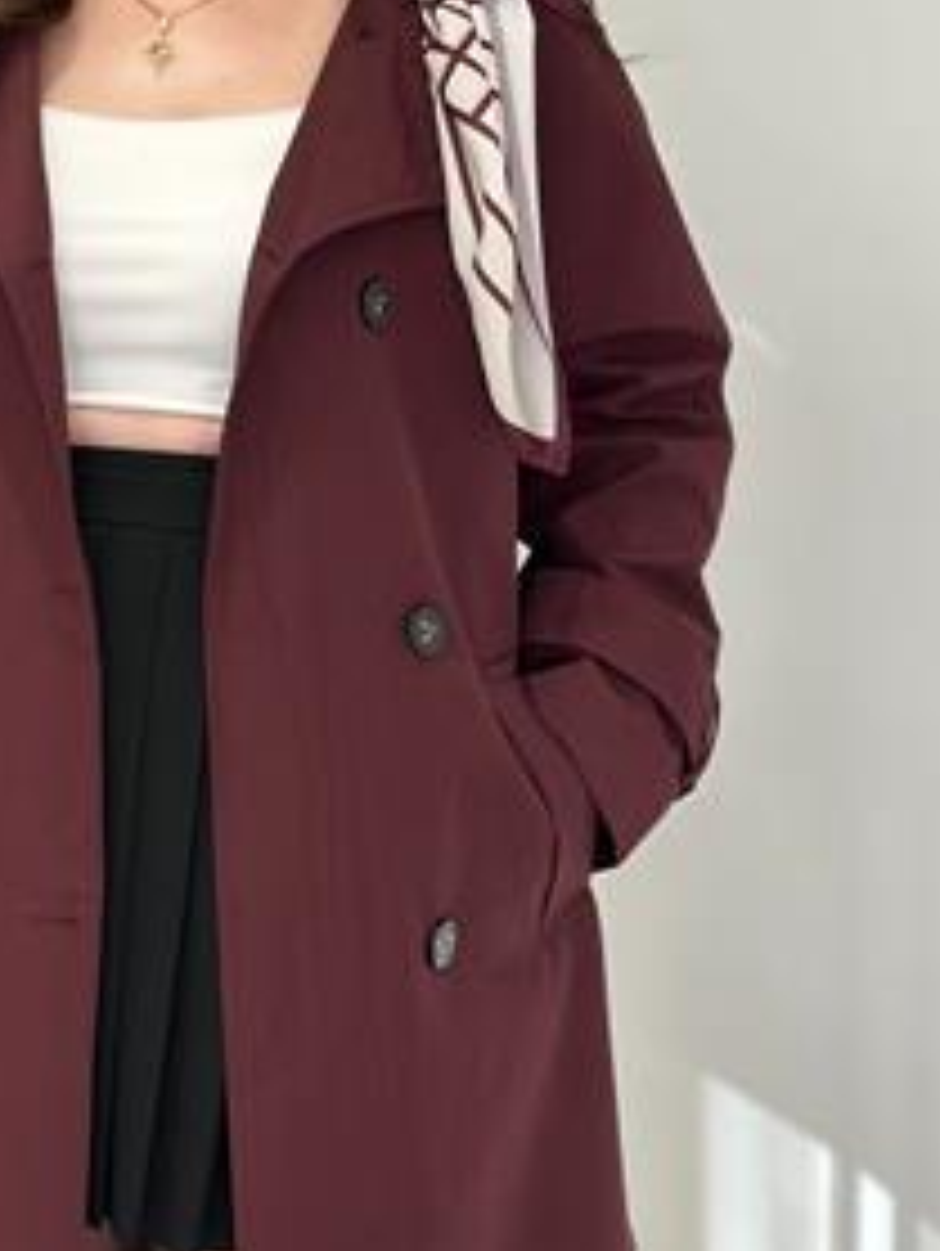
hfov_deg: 16.0
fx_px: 3326
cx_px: 220
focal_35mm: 92
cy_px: 317
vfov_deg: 21.1
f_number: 1.78
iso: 80
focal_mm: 6.86
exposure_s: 1/274
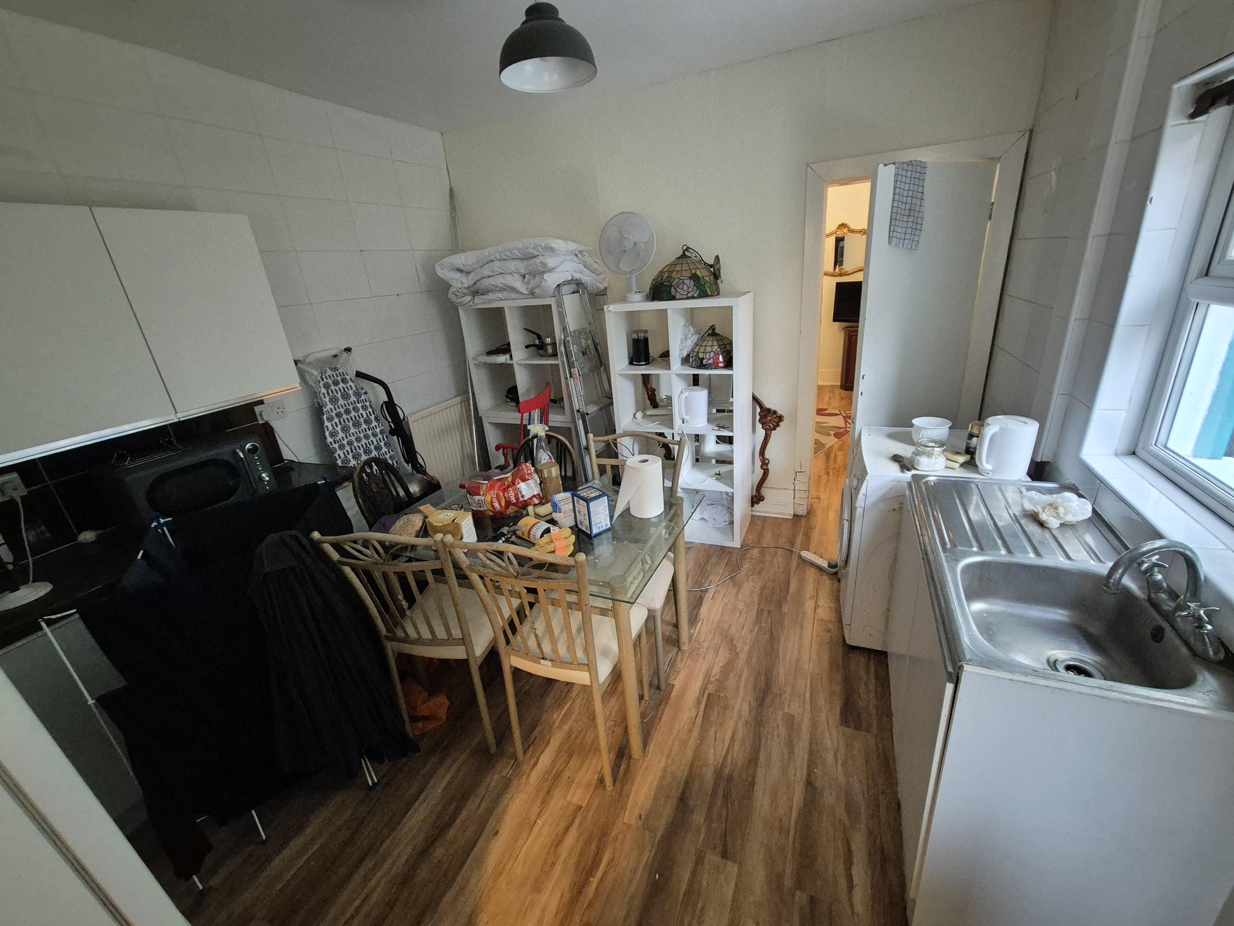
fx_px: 463
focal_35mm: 13
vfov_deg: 89.9
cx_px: 617
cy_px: 463
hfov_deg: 106.2
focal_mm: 2.2
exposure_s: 1/33
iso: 1600
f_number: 2.2
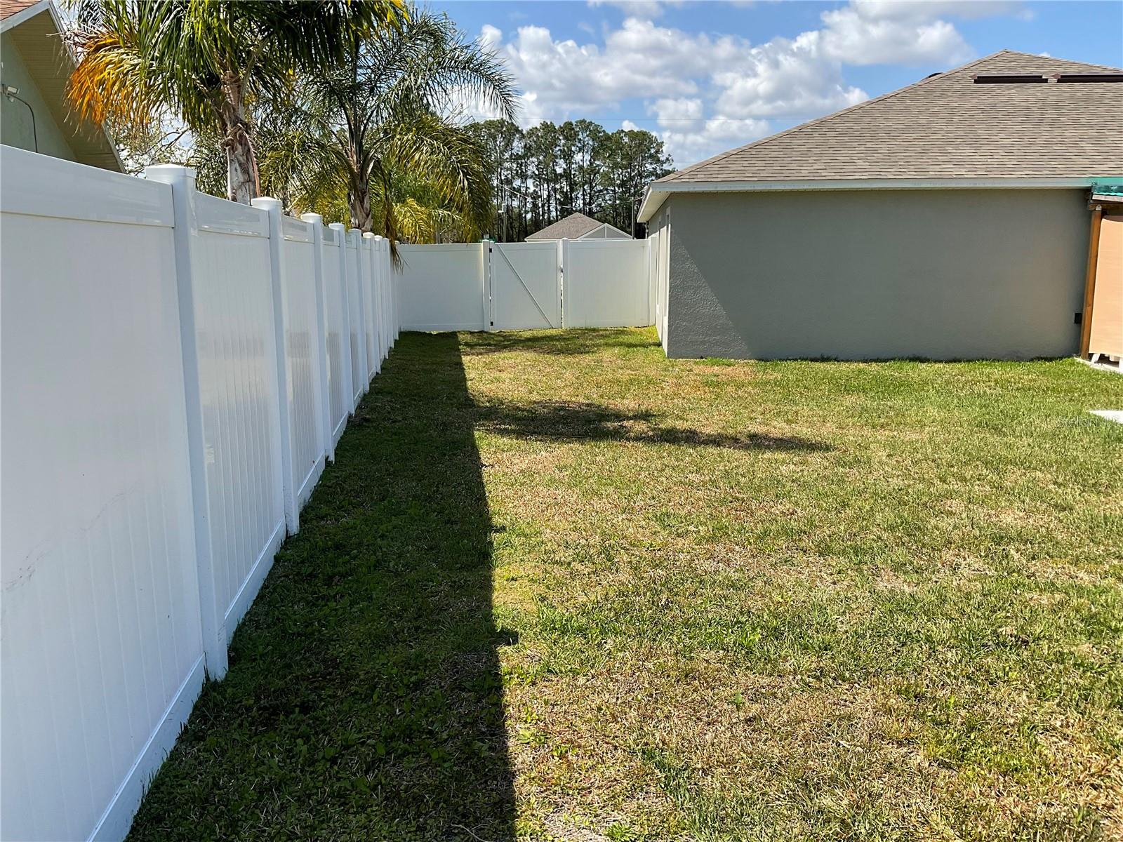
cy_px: 421
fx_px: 941
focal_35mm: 29
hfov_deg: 61.7
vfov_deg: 48.2
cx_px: 562
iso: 16
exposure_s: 1/1534
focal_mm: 3
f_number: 1.8
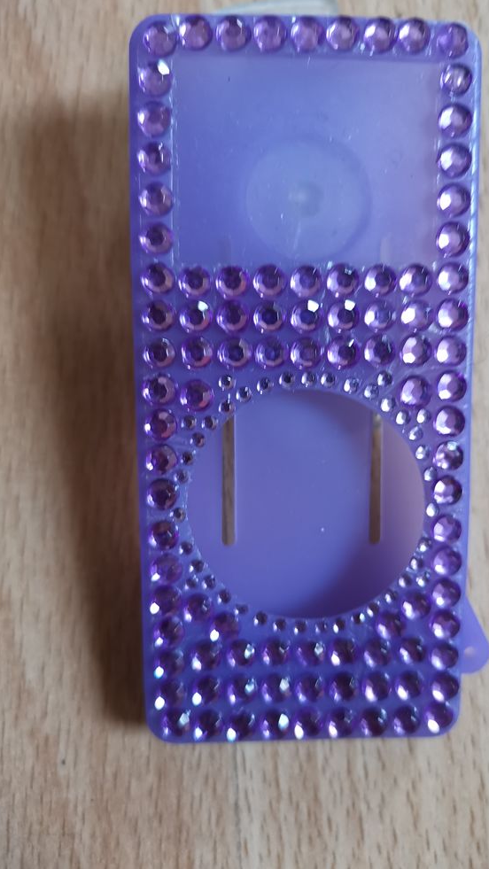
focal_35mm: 30
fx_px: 691
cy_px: 427
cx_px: 287
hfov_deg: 38.8
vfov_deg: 64.3
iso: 400
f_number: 1.8
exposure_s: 1/33.3
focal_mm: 5.58
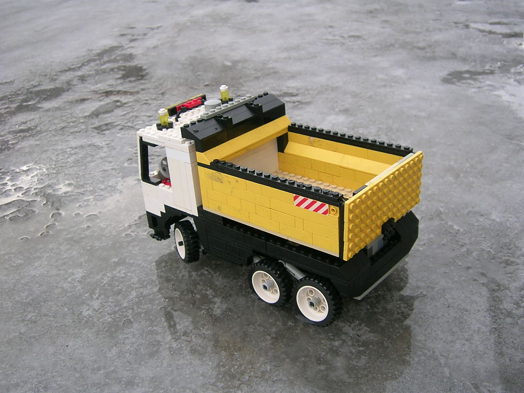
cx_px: 262
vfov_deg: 38.7
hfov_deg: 50.1
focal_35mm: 37
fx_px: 560
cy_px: 196
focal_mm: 5.7
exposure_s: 1/113
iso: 50
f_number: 2.8
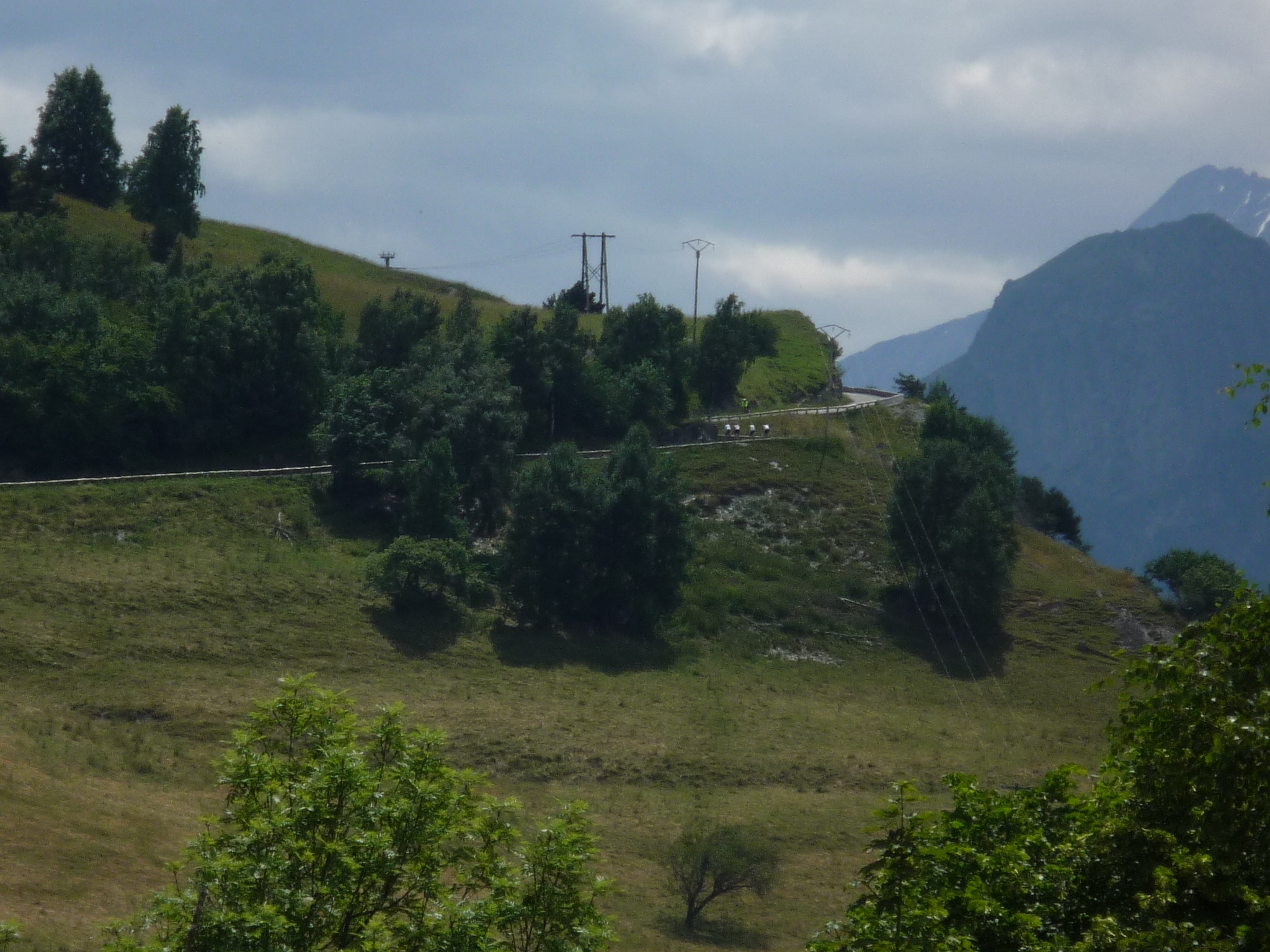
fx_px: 9796
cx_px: 635
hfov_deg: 7.4
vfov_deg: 5.6
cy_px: 476
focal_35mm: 267
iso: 100
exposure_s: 1/640
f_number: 5.9
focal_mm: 26
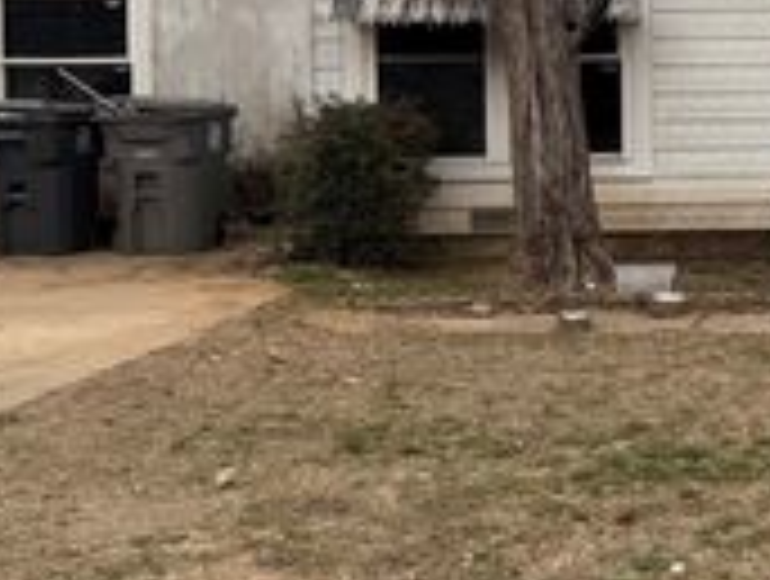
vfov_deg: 20.6
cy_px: 47
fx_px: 1560
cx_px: 950
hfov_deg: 24.8
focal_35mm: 70
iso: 80
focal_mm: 6.76
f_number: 1.78
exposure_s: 1/3953
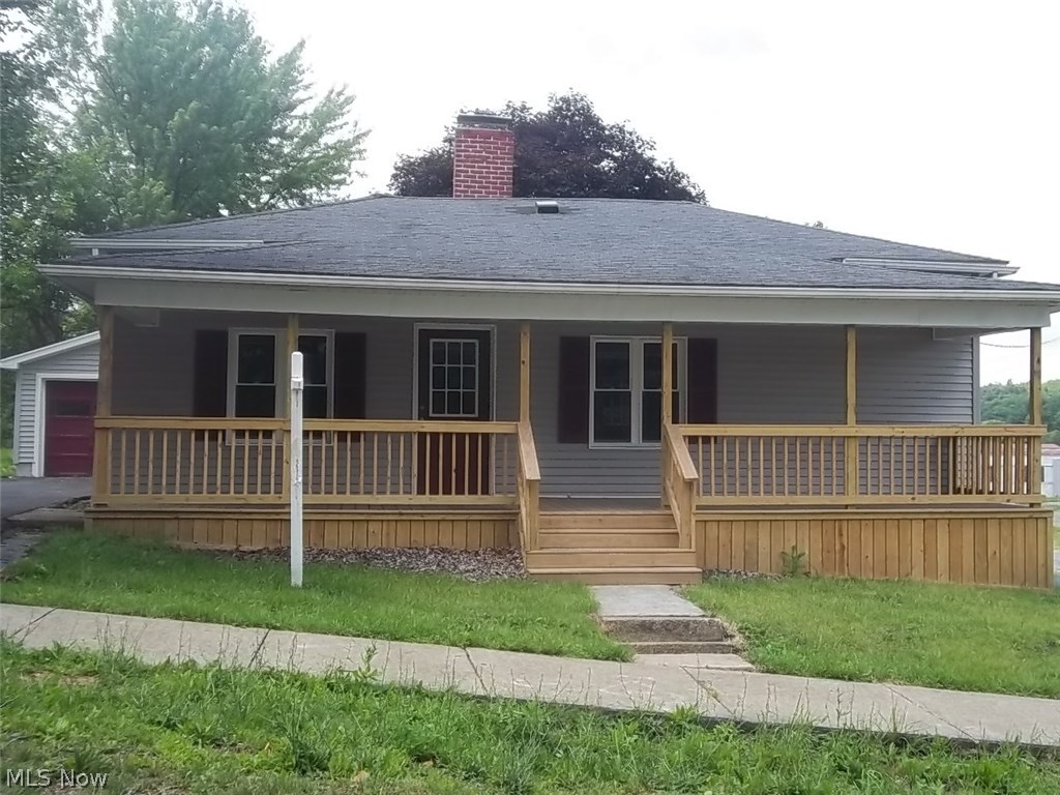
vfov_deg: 36.0
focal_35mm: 40
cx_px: 530
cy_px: 398
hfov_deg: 46.8
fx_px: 1225
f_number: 3.2
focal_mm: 7.1
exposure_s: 1/400
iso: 80
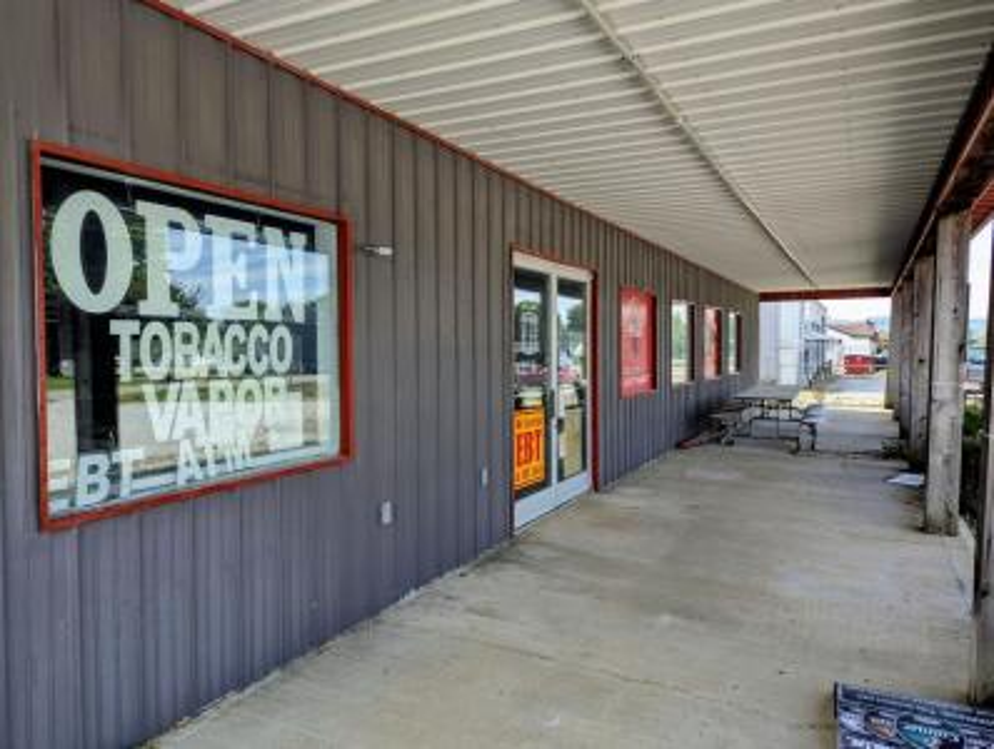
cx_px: 497
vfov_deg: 57.0
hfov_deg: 71.5
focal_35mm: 24
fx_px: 690
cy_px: 374
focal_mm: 6.81
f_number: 1.85
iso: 38
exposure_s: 1/464
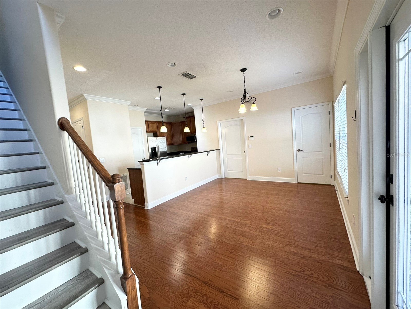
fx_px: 166
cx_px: 206
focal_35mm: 14
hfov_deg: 102.1
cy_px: 154
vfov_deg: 85.7
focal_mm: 2.22
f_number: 2.2
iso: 125
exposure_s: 1/120
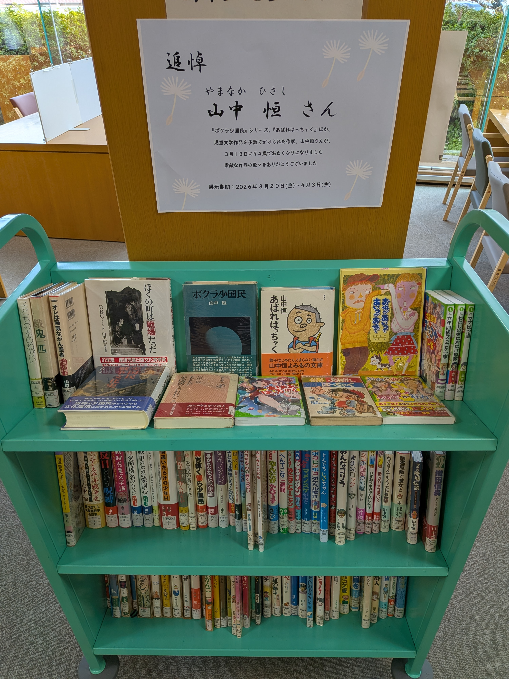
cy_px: 340
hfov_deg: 56.8
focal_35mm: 24
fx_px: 471
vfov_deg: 71.6
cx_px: 254
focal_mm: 4.53
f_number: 1.7
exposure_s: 1/25
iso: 25
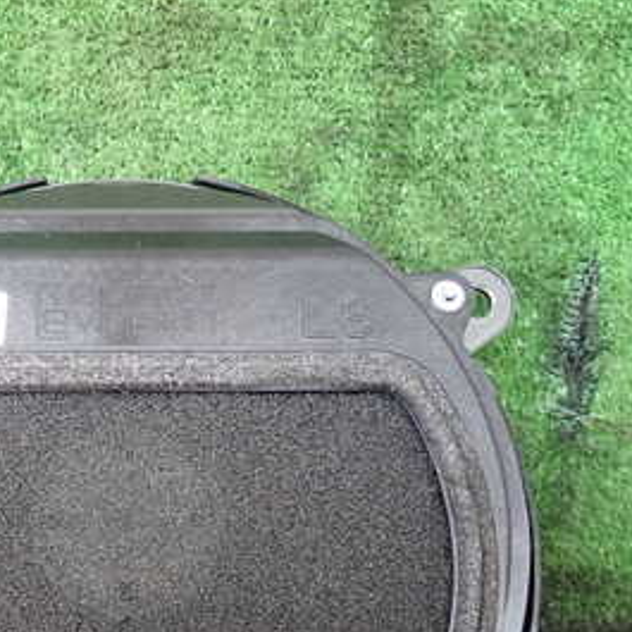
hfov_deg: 32.7
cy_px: 529
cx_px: 93
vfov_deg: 32.8
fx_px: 1033
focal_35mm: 50
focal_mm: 4.5
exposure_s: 1/60
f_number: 2
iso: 200
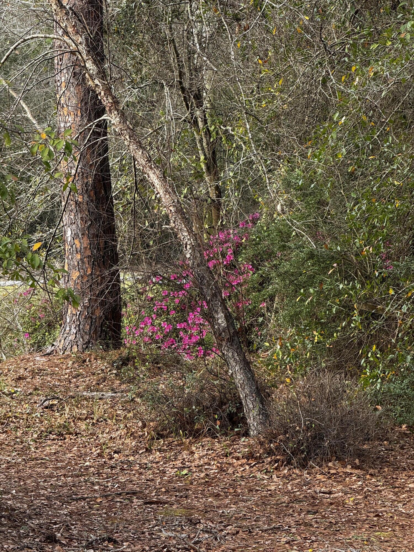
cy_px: 276
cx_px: 207
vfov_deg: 16.4
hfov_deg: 12.3
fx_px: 1914
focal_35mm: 120
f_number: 2.8
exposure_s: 1/99
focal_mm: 15.66
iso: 64
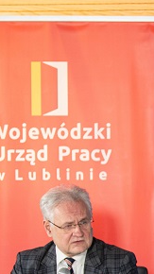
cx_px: 299
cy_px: 248
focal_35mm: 226
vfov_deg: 9.5
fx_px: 1642
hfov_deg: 5.3
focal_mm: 70
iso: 1000
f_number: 3.2
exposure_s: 1/100
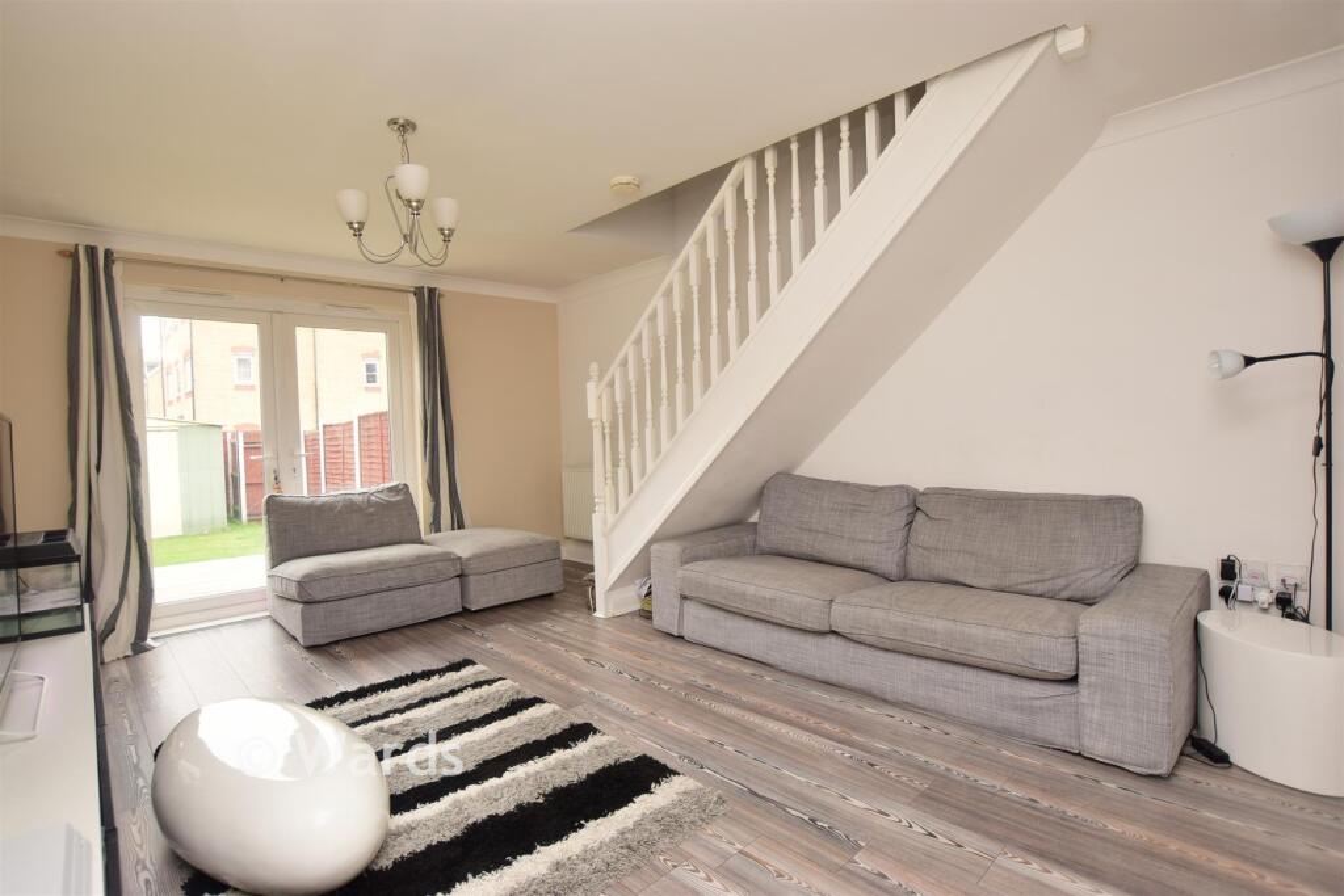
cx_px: 672
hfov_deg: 92.4
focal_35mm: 17
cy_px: 448
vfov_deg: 69.7
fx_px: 644
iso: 200
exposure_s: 1/125
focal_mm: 11.5
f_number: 5.6
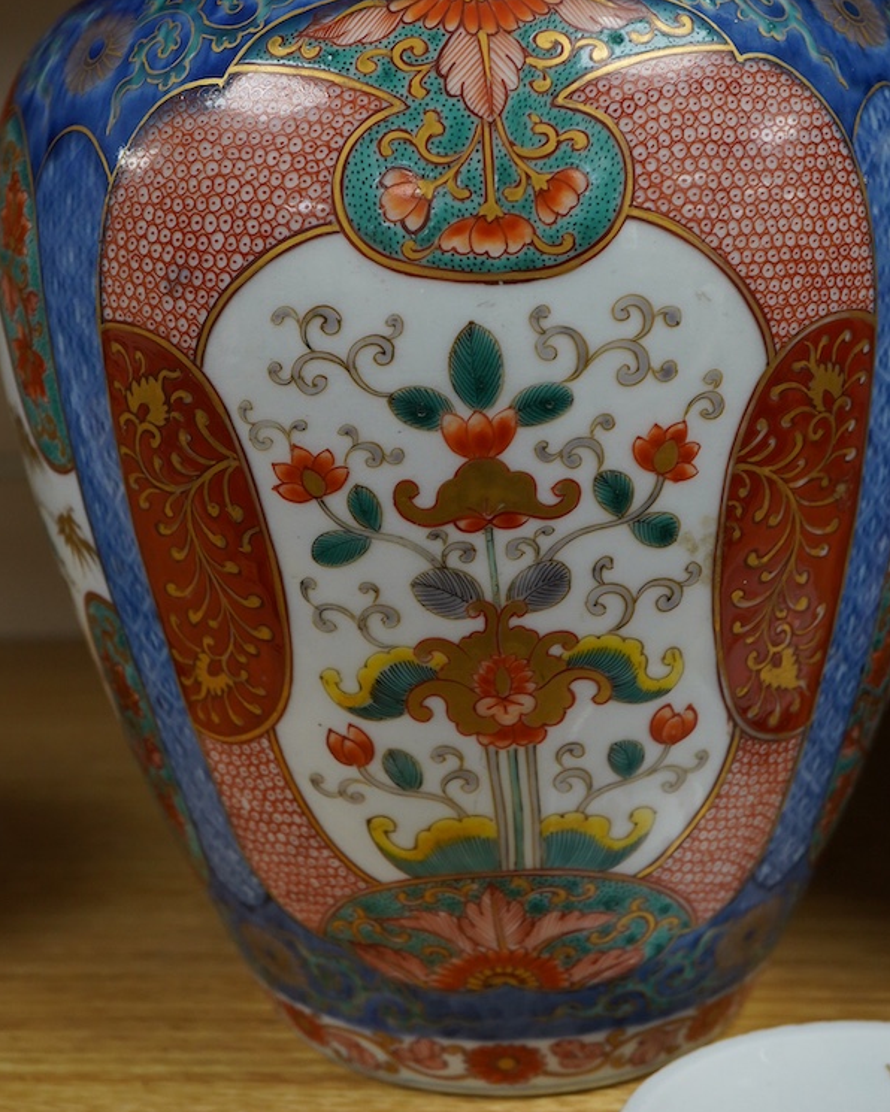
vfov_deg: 36.6
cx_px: 445
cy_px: 515
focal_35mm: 51
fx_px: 1679
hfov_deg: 29.7
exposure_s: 1/125
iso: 1250
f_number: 10
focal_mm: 30
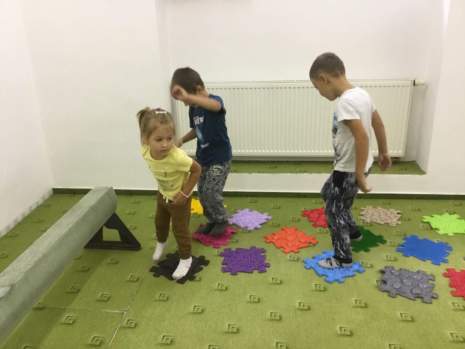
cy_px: 174
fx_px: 417
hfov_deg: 58.3
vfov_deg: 45.5
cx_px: 232
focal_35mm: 31
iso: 64
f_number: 2.4
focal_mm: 3.3
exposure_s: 1/33
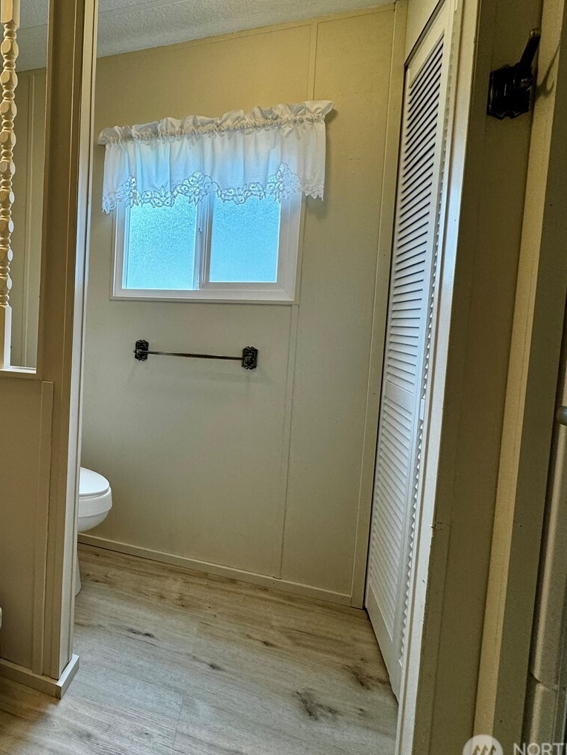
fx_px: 480
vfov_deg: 76.2
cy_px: 340
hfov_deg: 53.8
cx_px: 62
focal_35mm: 22
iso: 100
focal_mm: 2.22
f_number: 2.2
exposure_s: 1/120
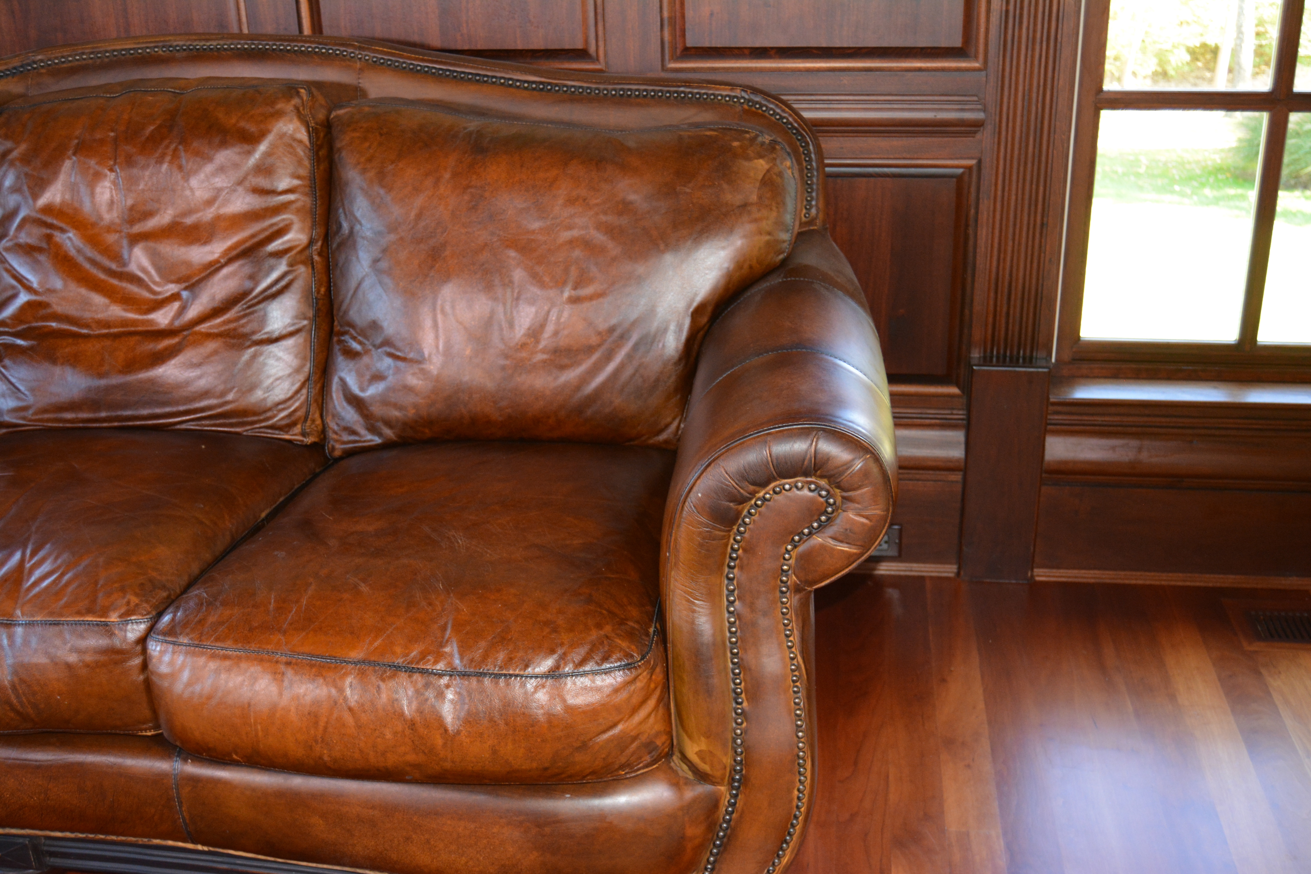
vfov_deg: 34.2
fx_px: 1420
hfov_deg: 49.6
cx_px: 656
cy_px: 437
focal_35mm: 39
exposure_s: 1/60
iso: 1250
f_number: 4
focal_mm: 26
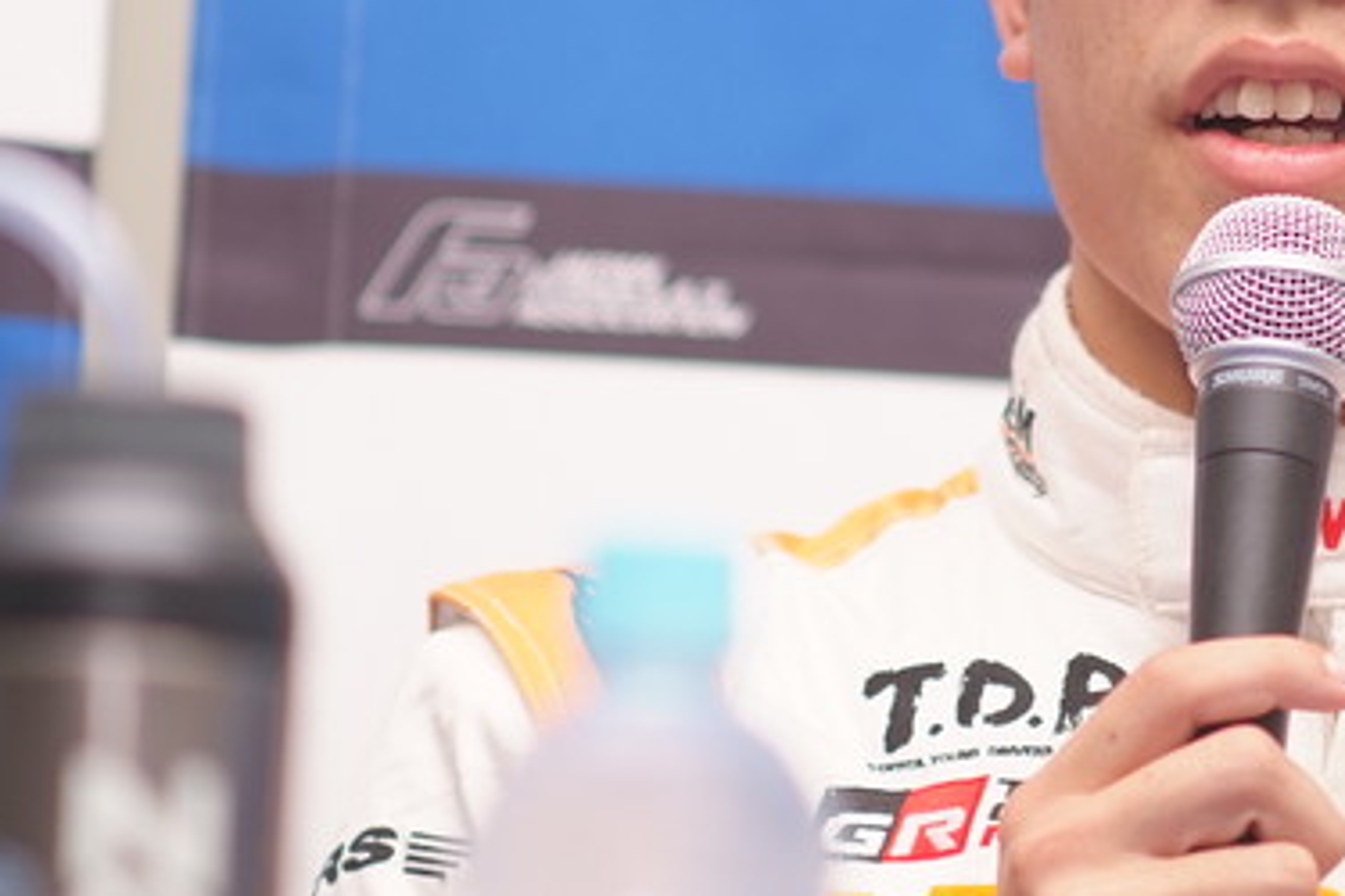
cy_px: 194
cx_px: 1255
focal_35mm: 303
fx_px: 11320
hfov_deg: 6.8
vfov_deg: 4.5
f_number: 2.5
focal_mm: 105
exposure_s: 1/250
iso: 400
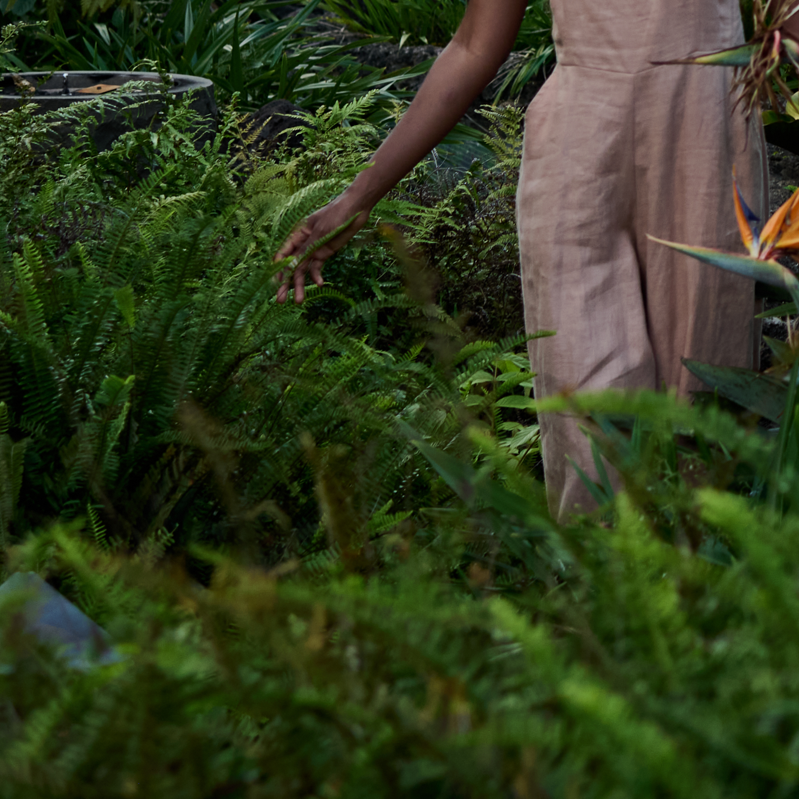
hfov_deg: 11.5
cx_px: 1263
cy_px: -353
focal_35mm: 144
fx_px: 3760
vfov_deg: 11.7
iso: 400
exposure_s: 1/320
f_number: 3.5
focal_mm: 35
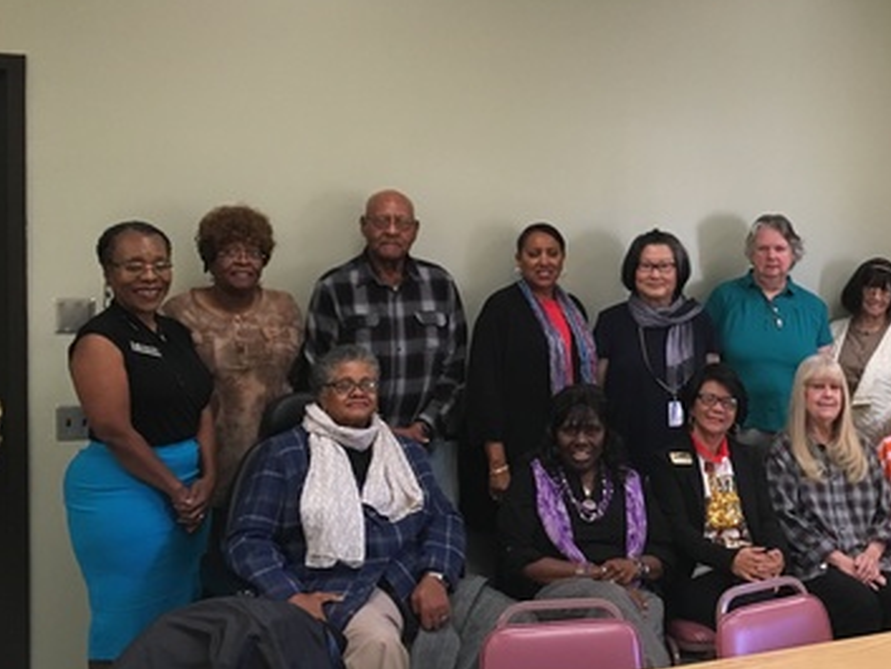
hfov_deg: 39.8
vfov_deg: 31.5
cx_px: 692
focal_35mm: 46
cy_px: 295
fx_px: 1184
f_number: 2.2
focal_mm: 4.15
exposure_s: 1/30
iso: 125
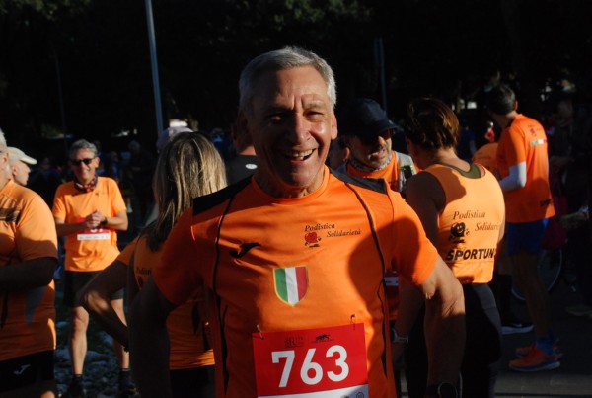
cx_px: 296
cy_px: 199
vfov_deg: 19.0
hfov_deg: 28.0
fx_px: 1187
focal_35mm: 72
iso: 1000
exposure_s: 1/2000
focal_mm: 48
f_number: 8
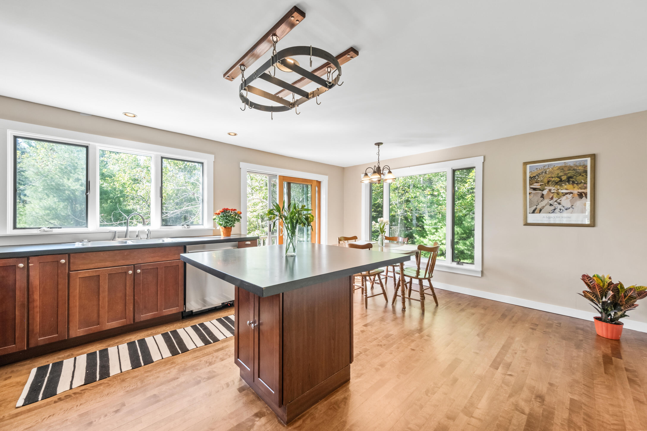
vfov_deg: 85.4
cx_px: 324
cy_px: 216
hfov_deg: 108.3
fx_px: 234
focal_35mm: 13
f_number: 8
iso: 500
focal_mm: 8.7
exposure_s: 1/5
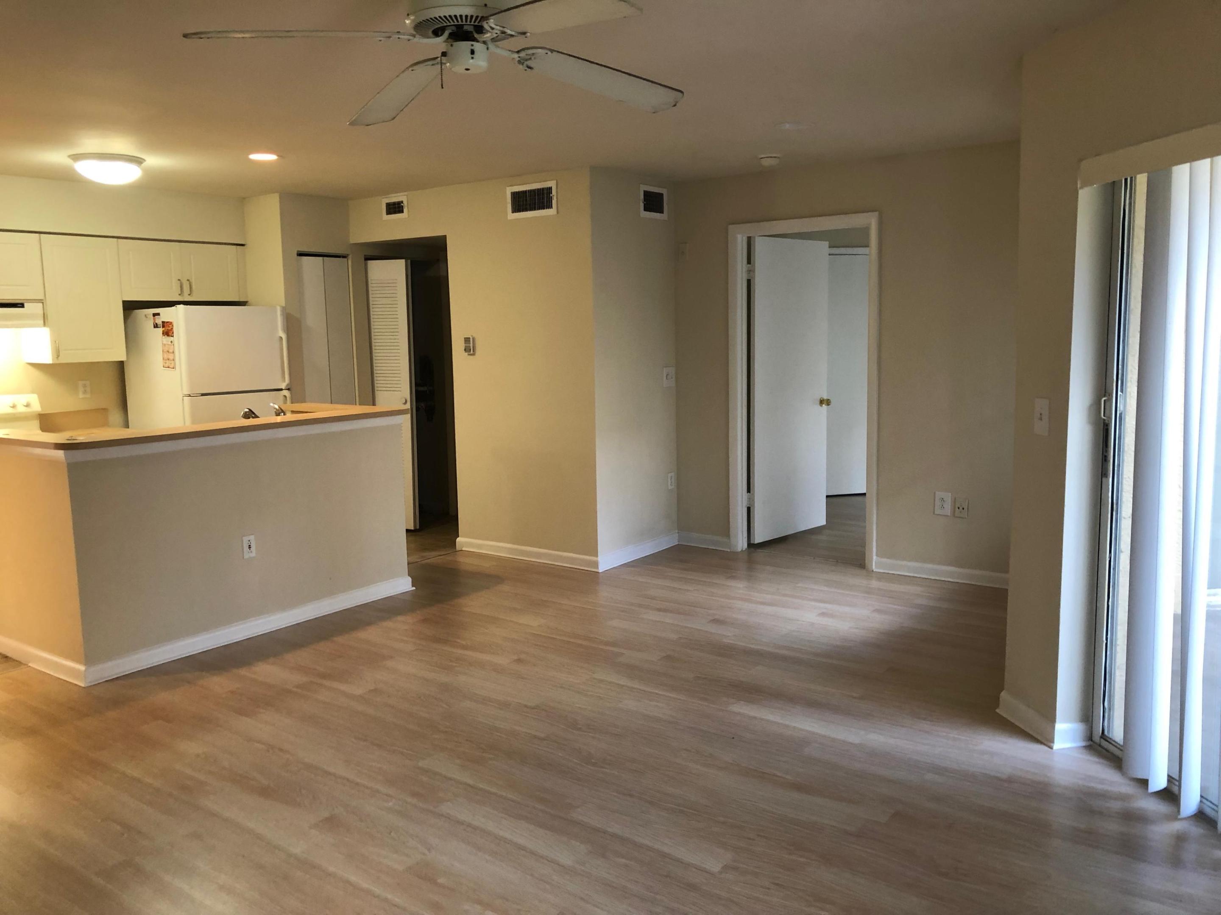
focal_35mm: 28
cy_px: 458
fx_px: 988
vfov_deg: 49.7
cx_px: 610
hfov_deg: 63.4
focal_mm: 3.99
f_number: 1.8
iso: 50
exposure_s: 1/15
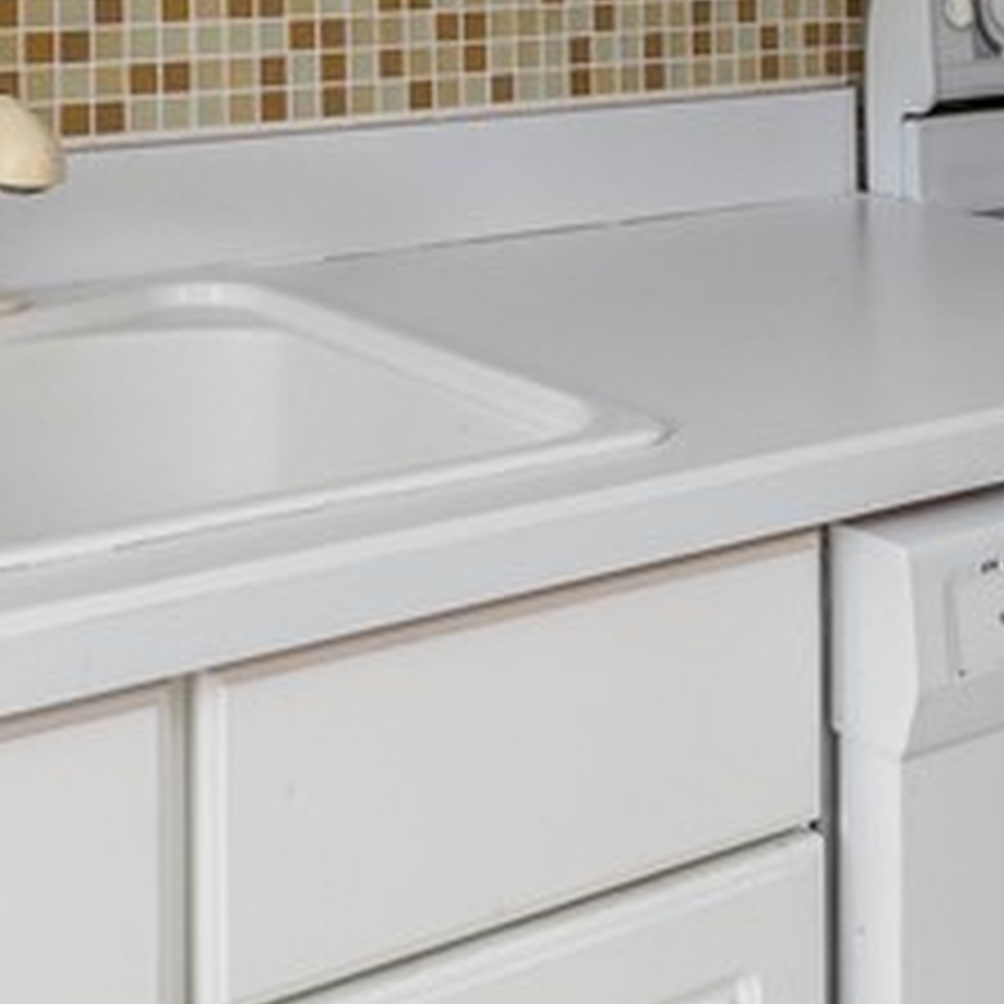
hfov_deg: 29.4
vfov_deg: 27.5
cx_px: 358
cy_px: -43
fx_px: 1903
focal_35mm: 58
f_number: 9
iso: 200
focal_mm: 14
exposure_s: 1/60
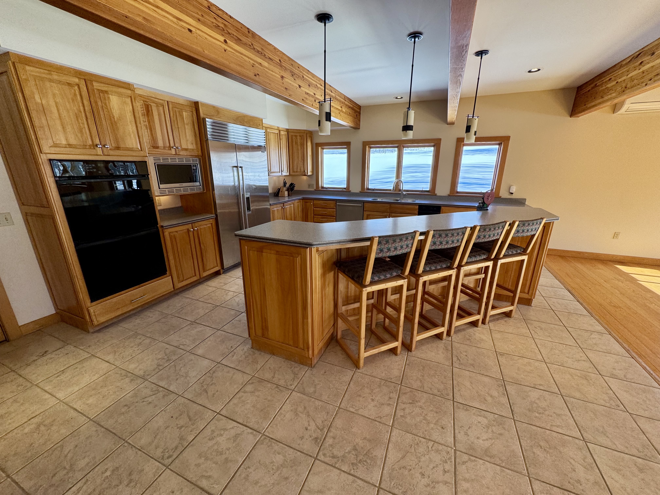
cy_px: 248
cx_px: 330
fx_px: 267
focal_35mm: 14
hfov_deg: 102.1
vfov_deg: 85.7
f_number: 2.2
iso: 40
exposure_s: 1/207
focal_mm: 2.22
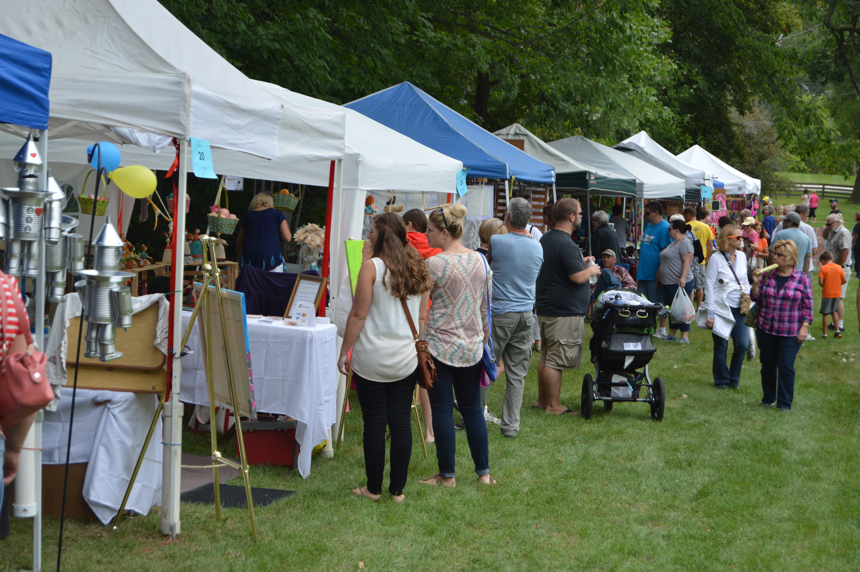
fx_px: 1969
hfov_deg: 24.6
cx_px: 430
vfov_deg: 16.5
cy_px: 286
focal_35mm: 82
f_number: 5.6
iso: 100
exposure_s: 1/125
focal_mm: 55
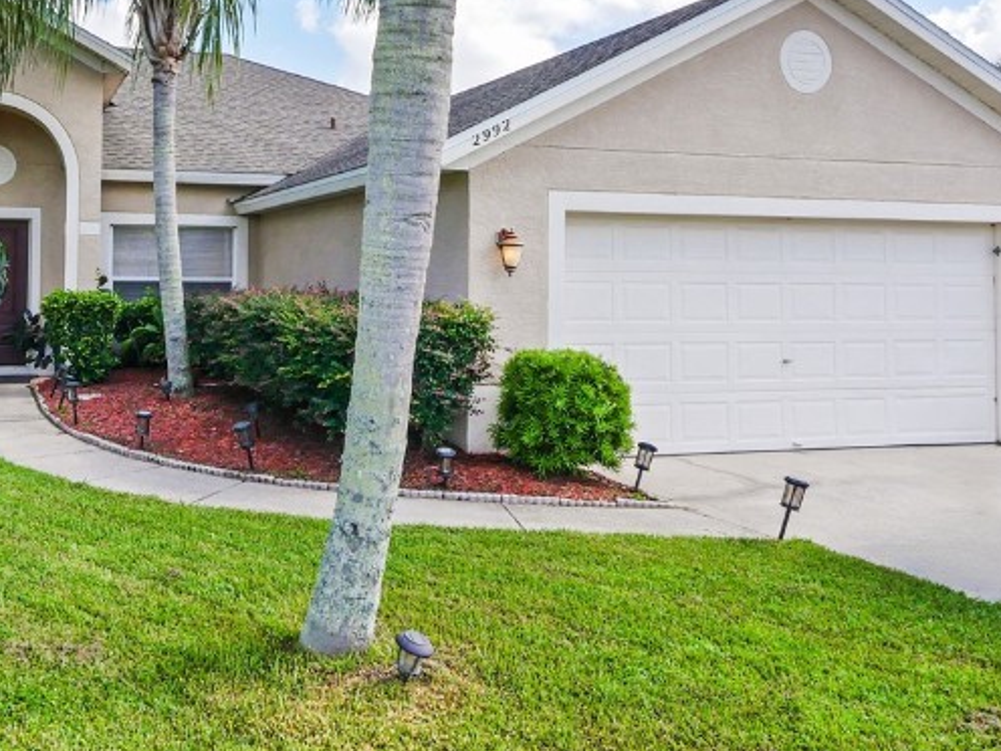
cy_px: 244
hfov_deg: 53.3
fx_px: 954
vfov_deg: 42.3
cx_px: 270
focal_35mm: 33
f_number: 7.1
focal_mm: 8
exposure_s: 1/320
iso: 200
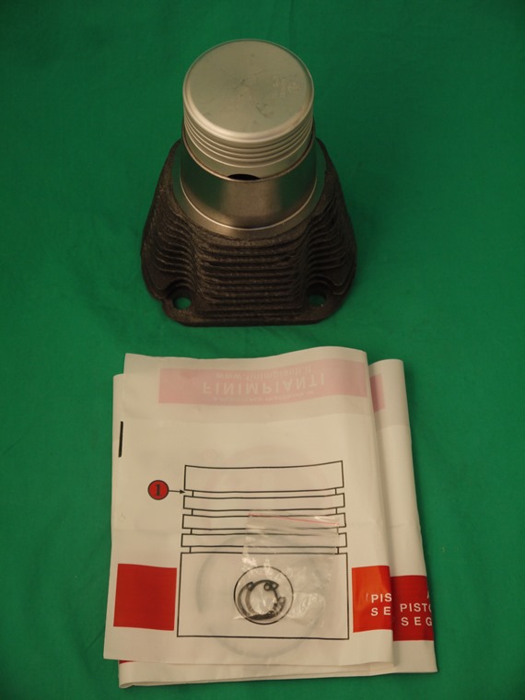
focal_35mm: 62
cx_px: 262
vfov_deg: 31.2
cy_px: 350
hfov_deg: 23.7
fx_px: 1254
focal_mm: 31
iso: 320
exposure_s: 1/60
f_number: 5
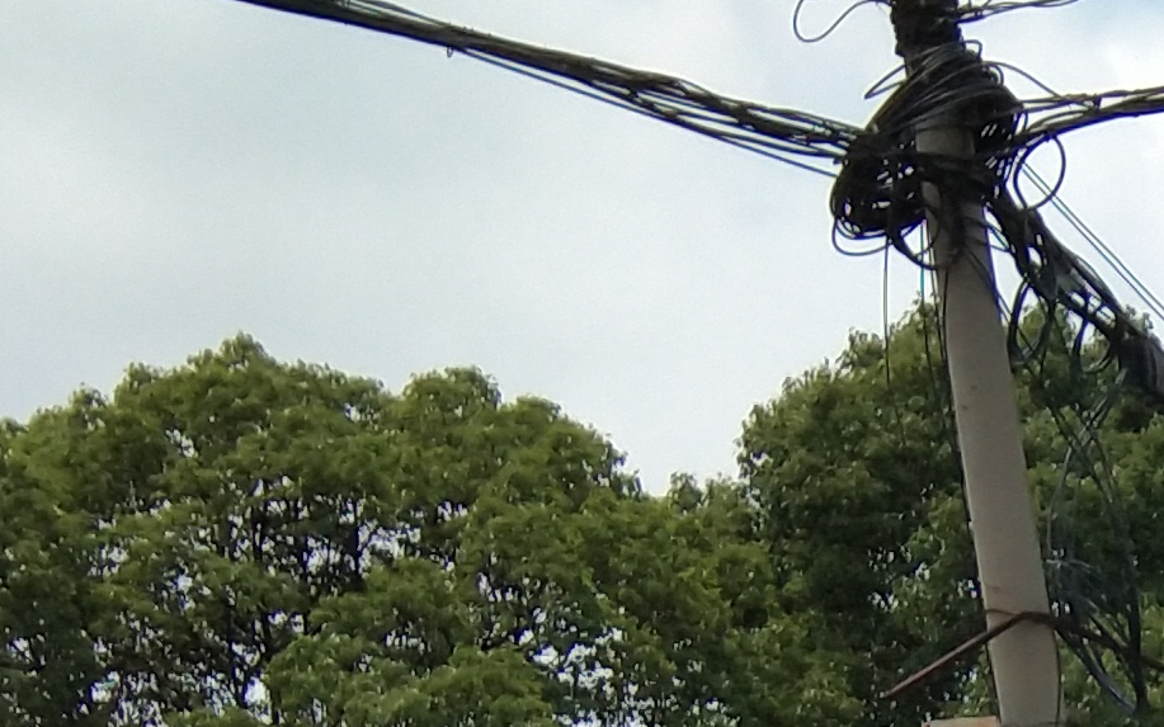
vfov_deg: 8.2
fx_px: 4726
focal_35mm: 149
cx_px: 2141
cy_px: 1600
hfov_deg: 12.7
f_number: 2.2
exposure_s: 1/1269
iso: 50
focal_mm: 3.69
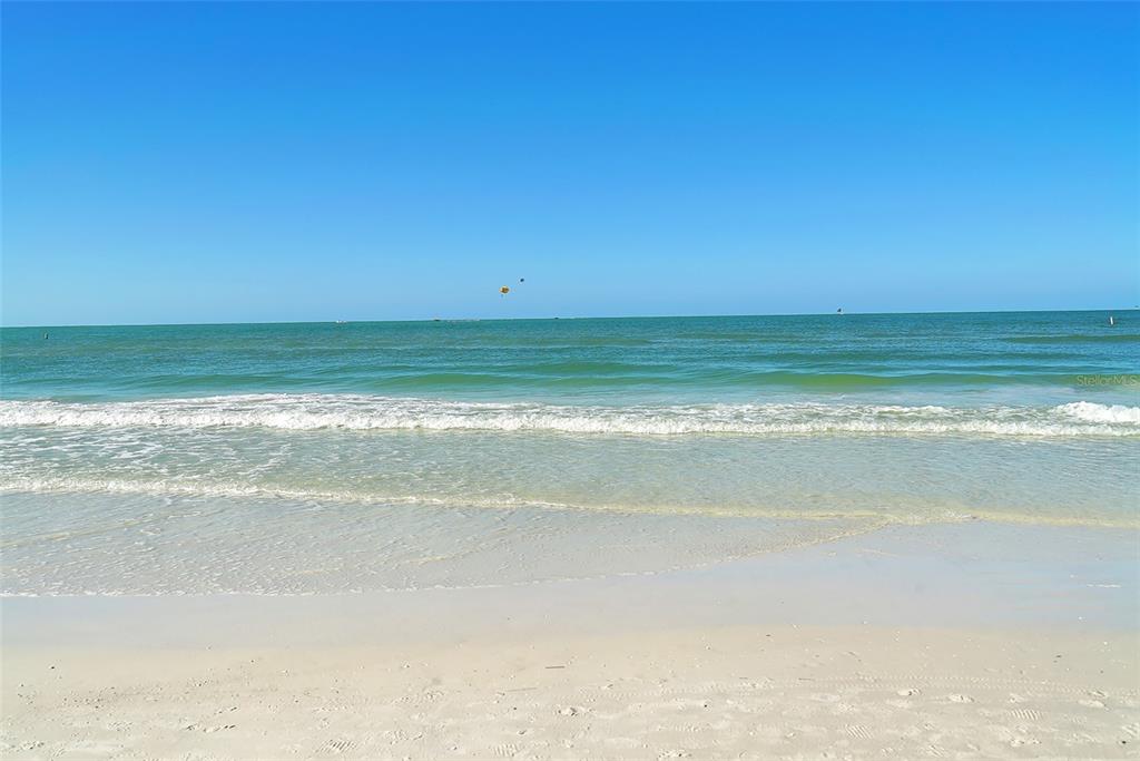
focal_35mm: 29
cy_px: 380
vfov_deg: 45.0
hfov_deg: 63.7
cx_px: 570
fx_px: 918
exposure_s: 1/500
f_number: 8
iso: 100
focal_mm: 29
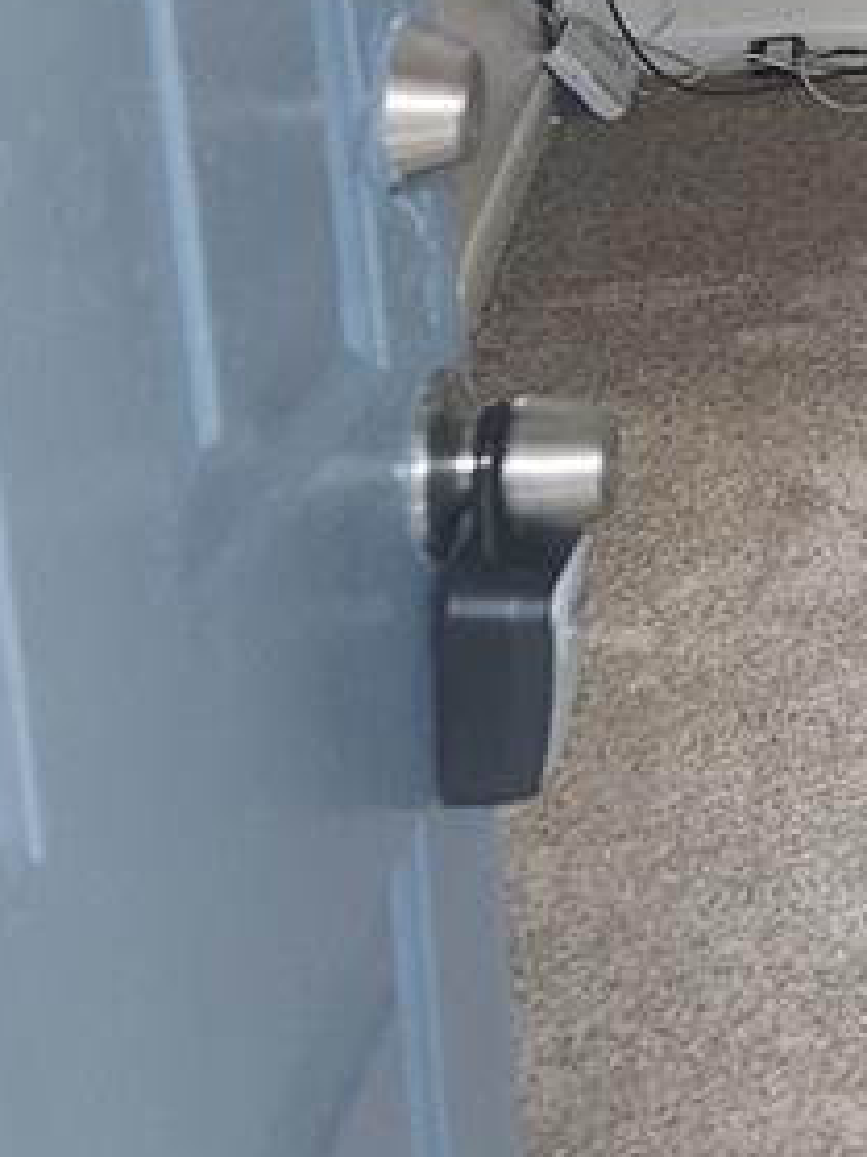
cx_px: 1680
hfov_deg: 13.1
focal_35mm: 99
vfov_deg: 19.5
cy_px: 108
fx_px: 3309
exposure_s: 1/180
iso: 200
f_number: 1.8
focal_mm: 5.4
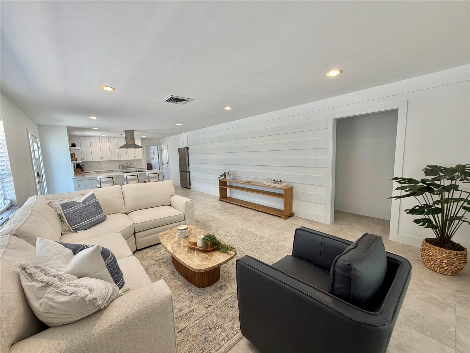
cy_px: 176
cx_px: 235
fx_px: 190
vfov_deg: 85.7
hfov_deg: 102.1
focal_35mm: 14
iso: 100
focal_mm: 2.22
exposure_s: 1/120
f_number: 2.2
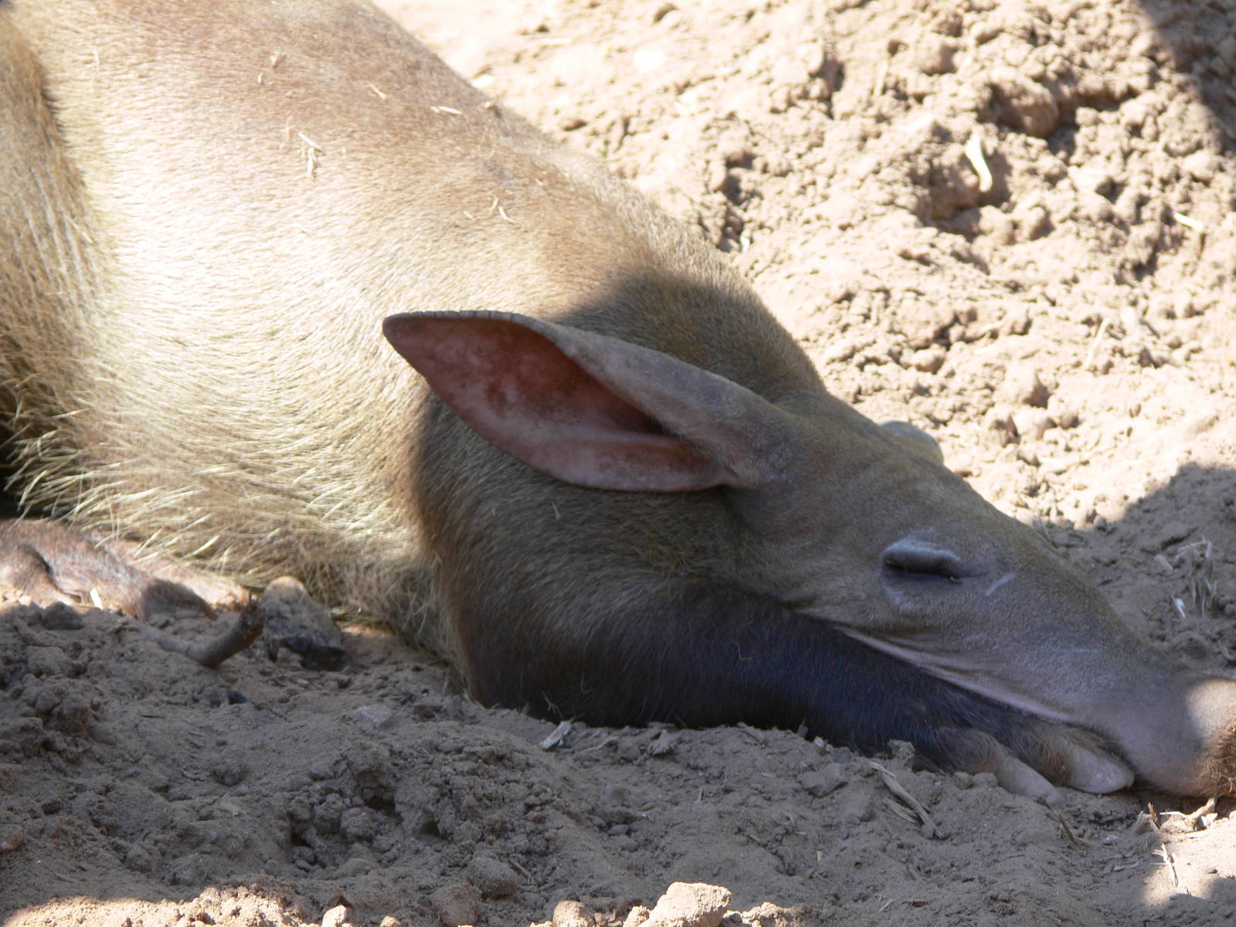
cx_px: 618
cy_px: 464
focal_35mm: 266
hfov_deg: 7.4
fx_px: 9498
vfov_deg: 5.6
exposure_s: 1/125
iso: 80
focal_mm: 56.3
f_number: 4.5
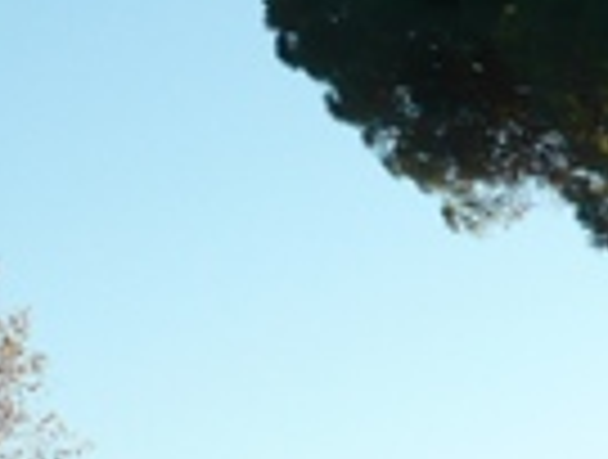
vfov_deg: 8.2
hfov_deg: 10.3
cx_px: 1067
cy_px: 565
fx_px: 3188
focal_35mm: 181
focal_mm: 5.8
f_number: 2.8
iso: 100
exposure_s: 1/320
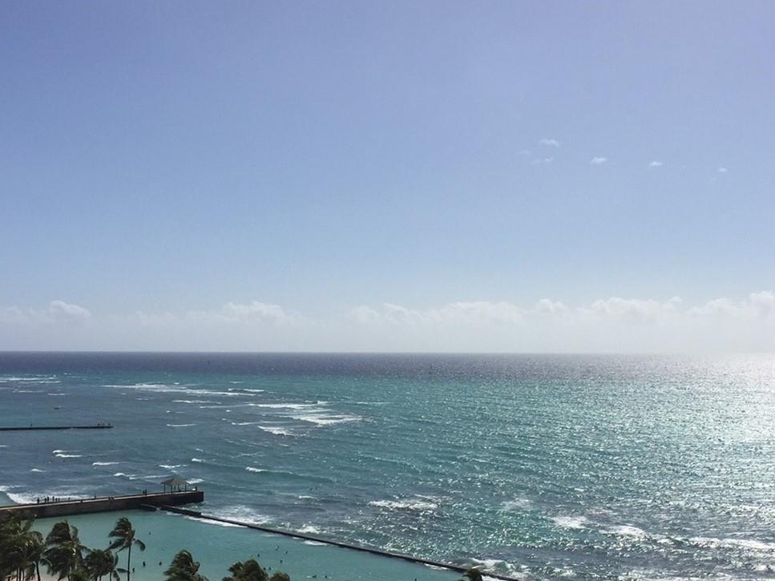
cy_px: 444
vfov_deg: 29.7
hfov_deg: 39.6
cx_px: 430
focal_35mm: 48
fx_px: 1075
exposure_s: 1/5650
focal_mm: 4.15
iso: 32
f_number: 2.2
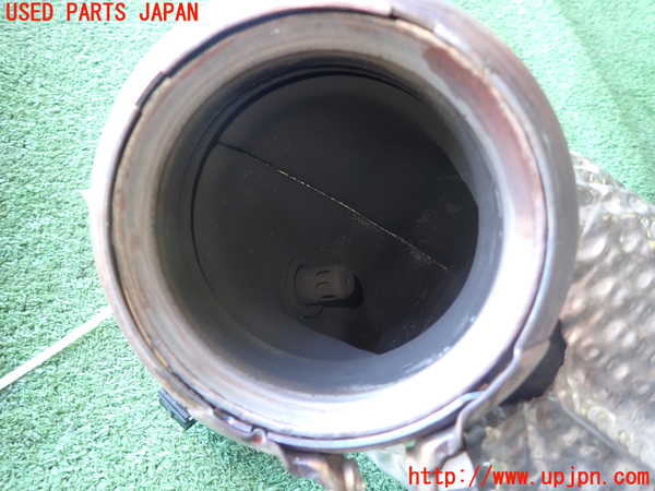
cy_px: 246
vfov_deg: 54.9
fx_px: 473
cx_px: 328
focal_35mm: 25
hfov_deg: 69.4
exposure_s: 1/40
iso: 200
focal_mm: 4.5
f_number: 2
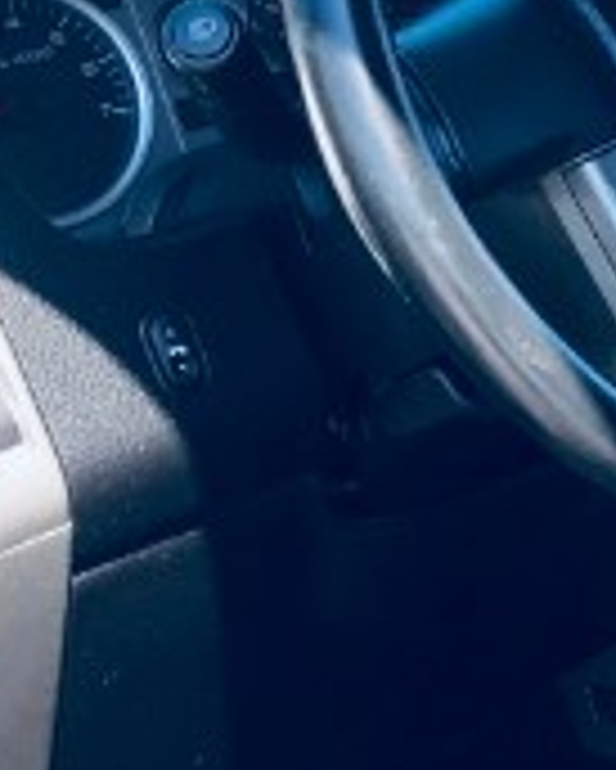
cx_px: 1088
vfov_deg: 18.7
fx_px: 2322
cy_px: 189
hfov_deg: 13.6
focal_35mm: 102
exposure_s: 1/541
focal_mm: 3.99
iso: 20
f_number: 1.8
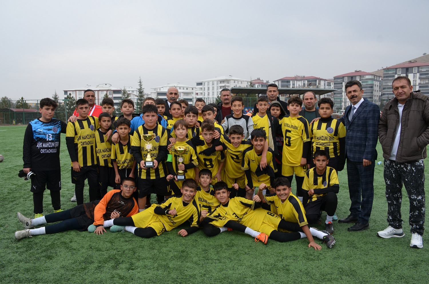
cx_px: 214
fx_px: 321
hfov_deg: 67.5
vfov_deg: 47.7
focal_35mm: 27
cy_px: 142
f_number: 6.3
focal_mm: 18
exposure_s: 1/160
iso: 200
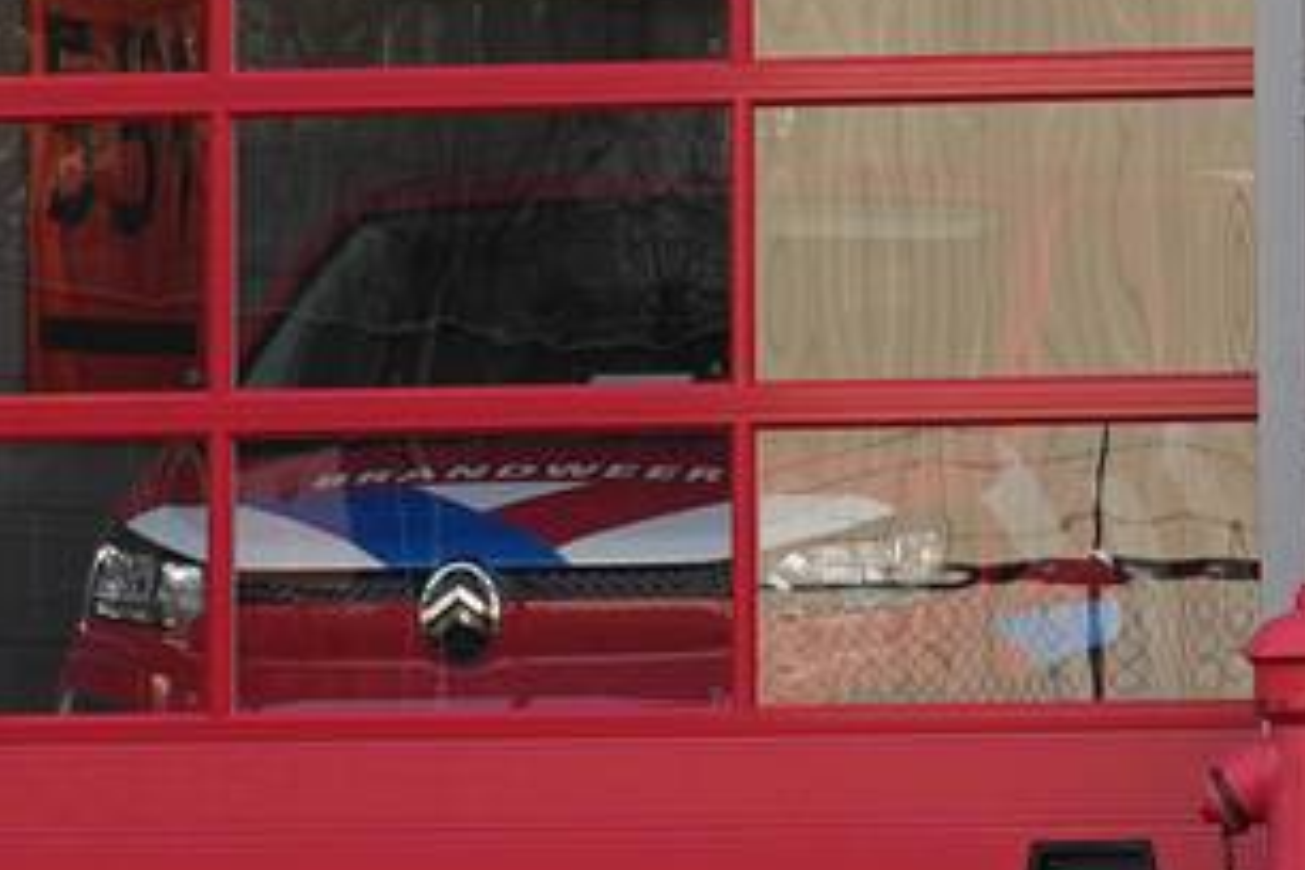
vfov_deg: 4.7
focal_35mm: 289
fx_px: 10475
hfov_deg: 7.1
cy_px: -473
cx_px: 1663
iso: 250
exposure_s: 1/250
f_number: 5
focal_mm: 46
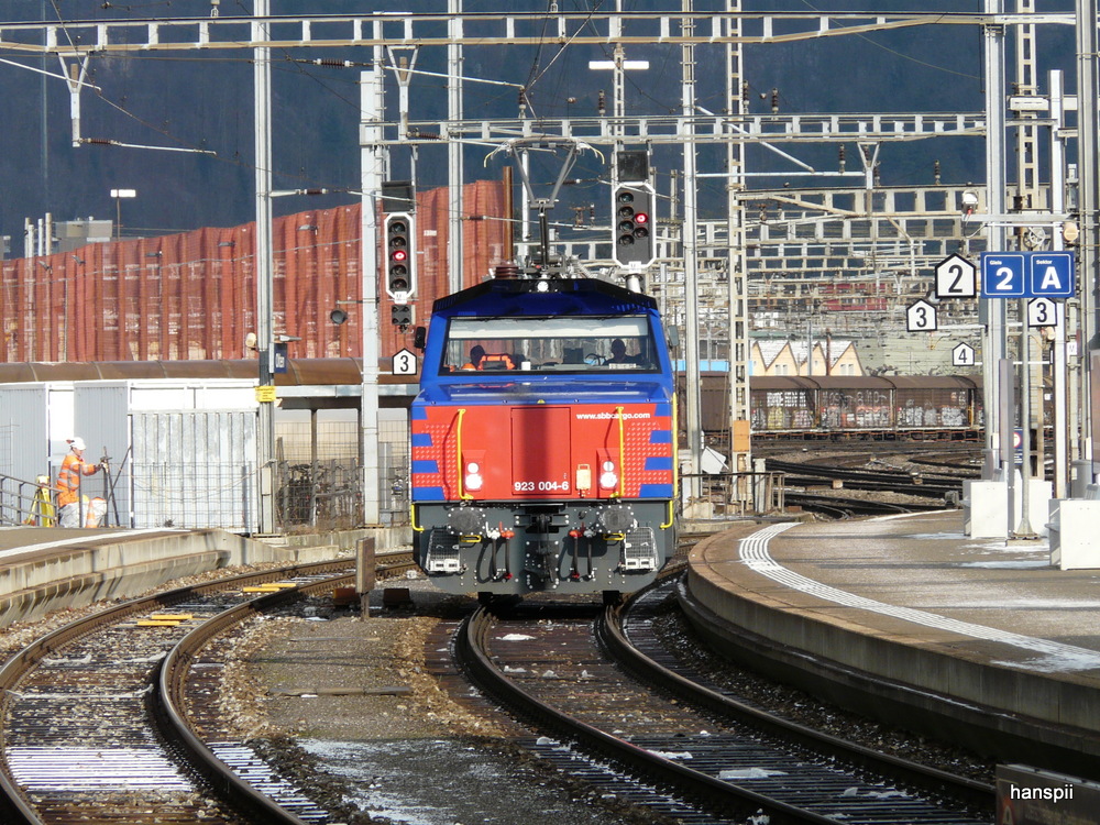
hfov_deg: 6.9
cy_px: 412
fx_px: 9184
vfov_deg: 5.1
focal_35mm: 289
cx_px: 550
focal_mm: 47.5
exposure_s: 1/320
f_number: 5.6
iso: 100
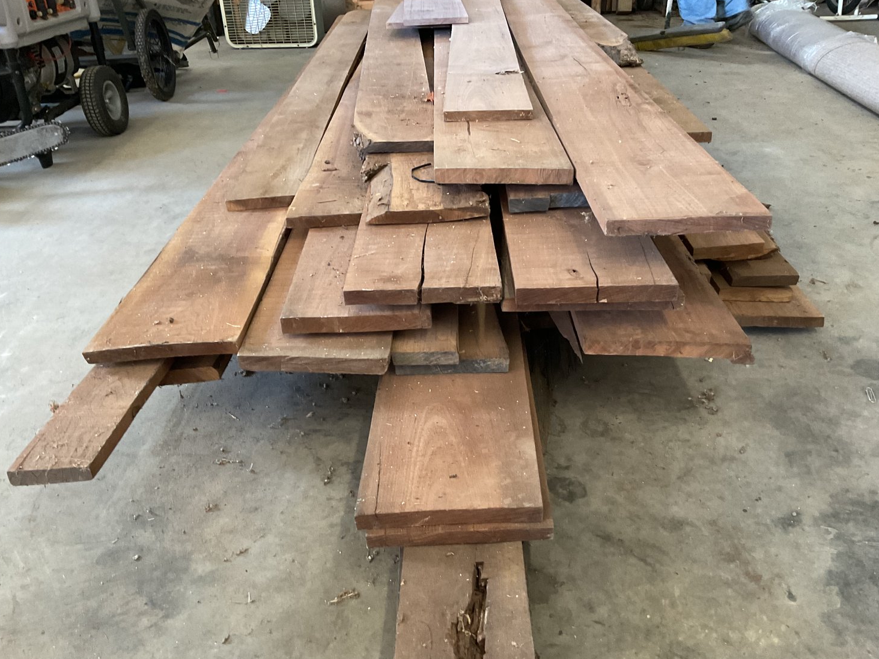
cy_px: 334
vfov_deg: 46.8
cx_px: 446
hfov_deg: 60.0
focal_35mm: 30
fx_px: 762
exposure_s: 1/40
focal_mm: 3
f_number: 1.8
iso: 250
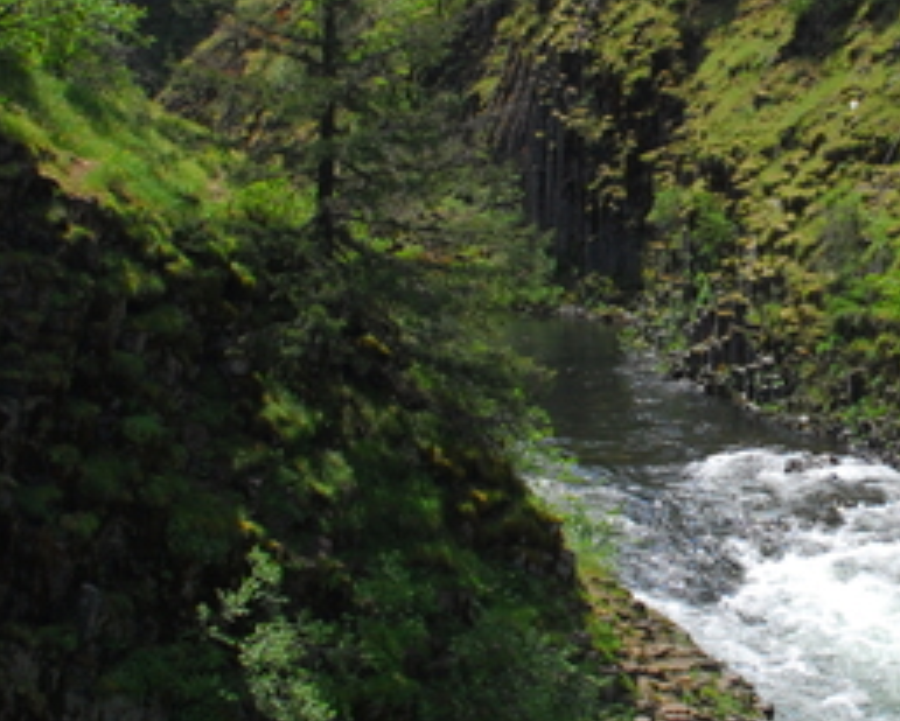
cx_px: 921
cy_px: 292
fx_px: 3039
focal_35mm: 114
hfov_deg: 16.5
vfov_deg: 13.5
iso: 200
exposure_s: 1/500
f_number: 5.6
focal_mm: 26
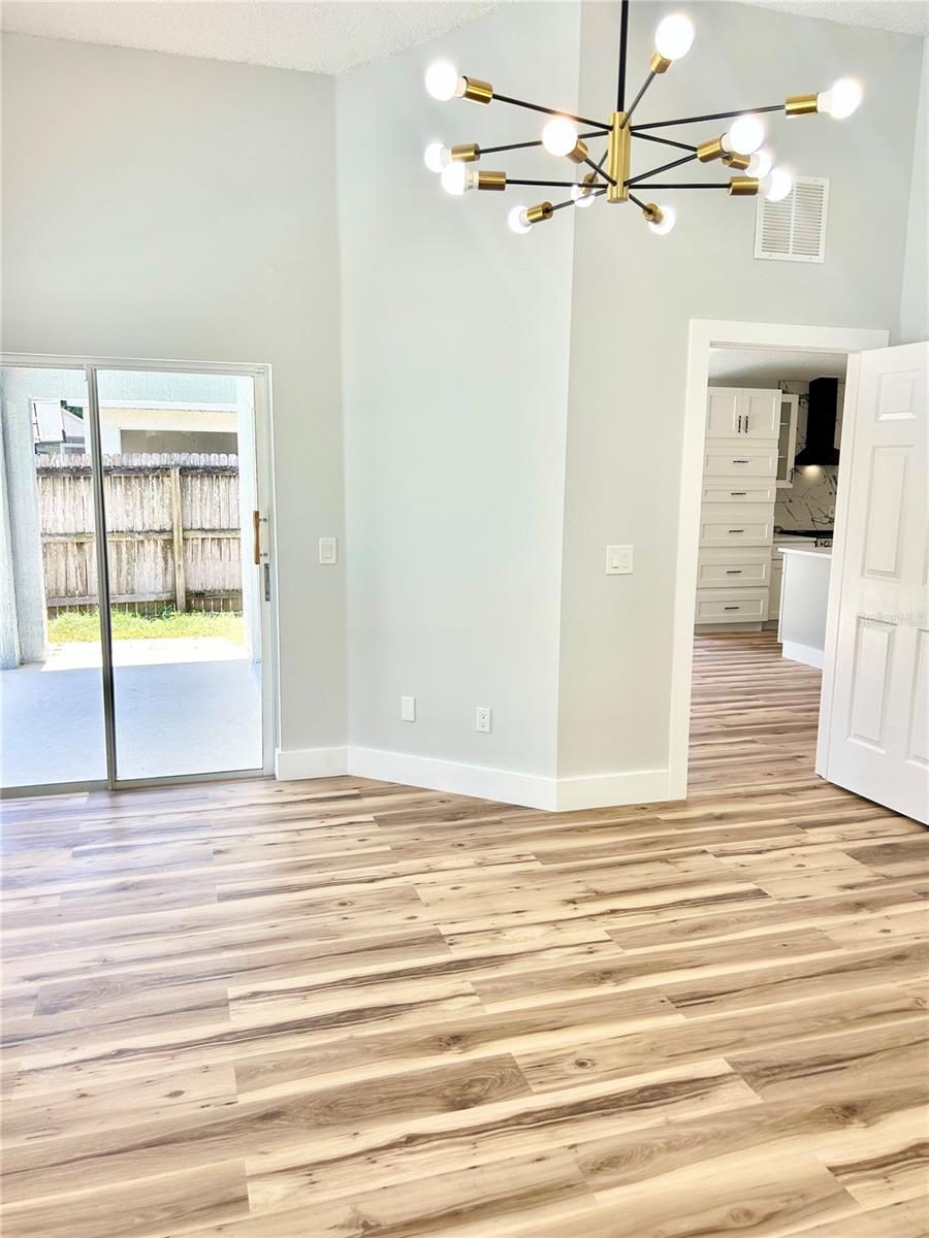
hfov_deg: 53.1
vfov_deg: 67.3
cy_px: 619
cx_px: 464
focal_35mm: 26
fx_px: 930
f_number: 1.5
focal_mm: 5.7
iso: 50
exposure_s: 1/434
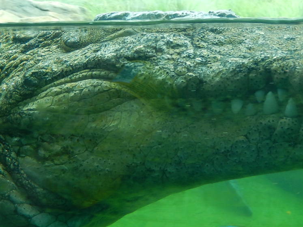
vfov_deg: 24.4
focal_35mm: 60
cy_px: 87
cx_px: 253
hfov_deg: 31.2
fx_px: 525
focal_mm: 5.1
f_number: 3.6
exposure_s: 1/80
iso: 125
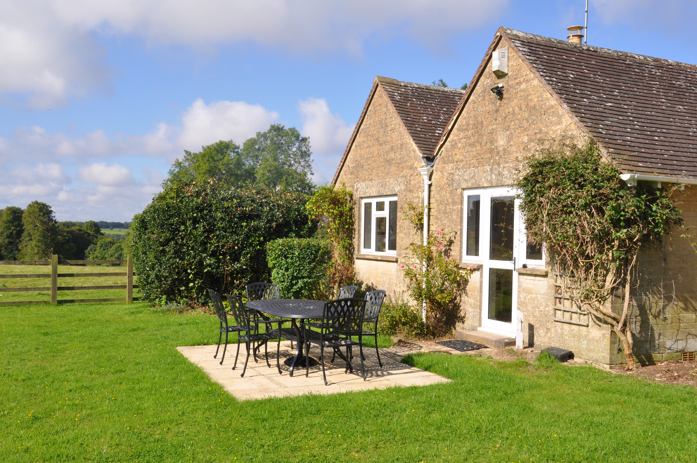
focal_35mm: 33
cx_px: 348
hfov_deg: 57.3
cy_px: 232
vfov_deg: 39.9
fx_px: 638
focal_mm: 22
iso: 200
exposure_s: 1/160
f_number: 13
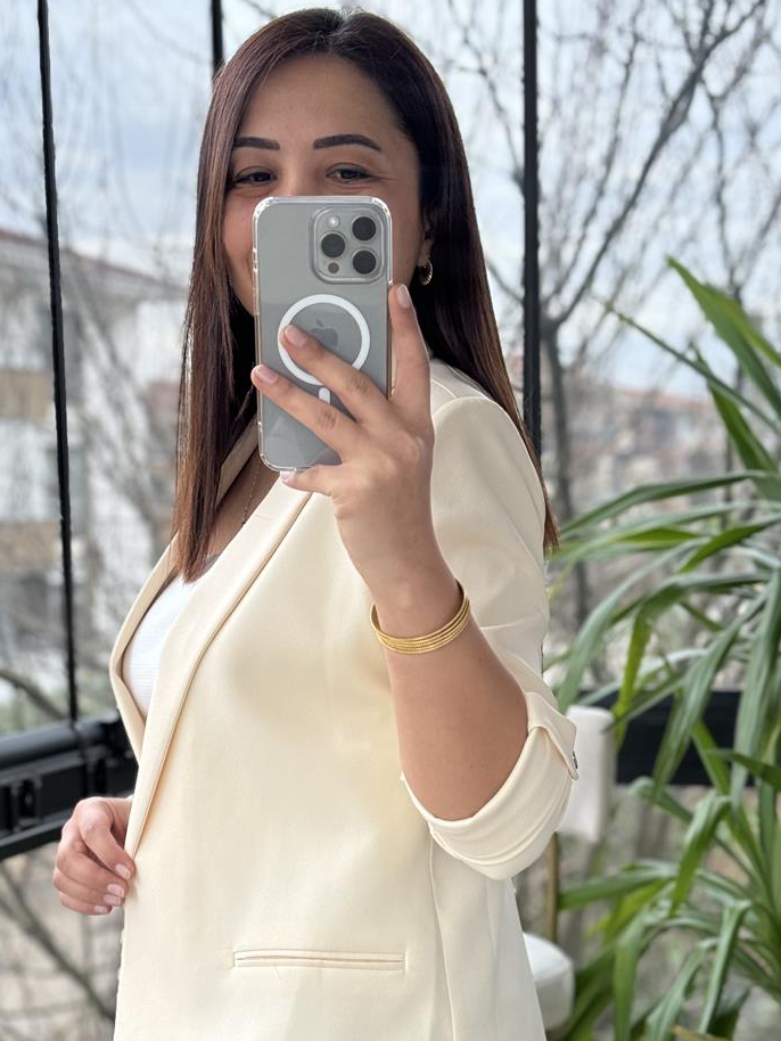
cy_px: 717
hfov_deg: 21.0
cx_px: 411
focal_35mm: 70
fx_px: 2105
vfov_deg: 27.6
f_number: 1.78
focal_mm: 6.86
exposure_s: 1/110
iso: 100
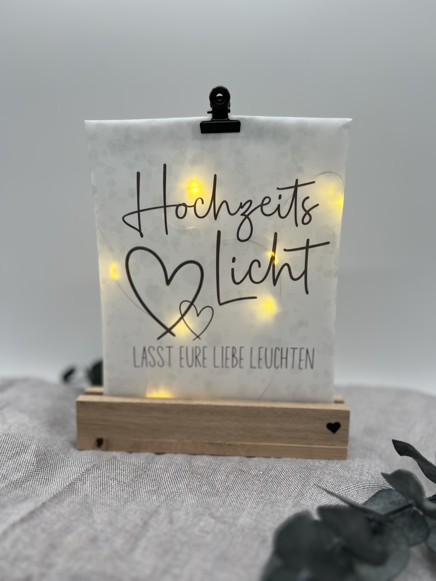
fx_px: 437
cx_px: 218
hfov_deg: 53.1
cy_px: 290
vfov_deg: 67.3
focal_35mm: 26
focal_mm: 5.7
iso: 50
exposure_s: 1/873
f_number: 1.5
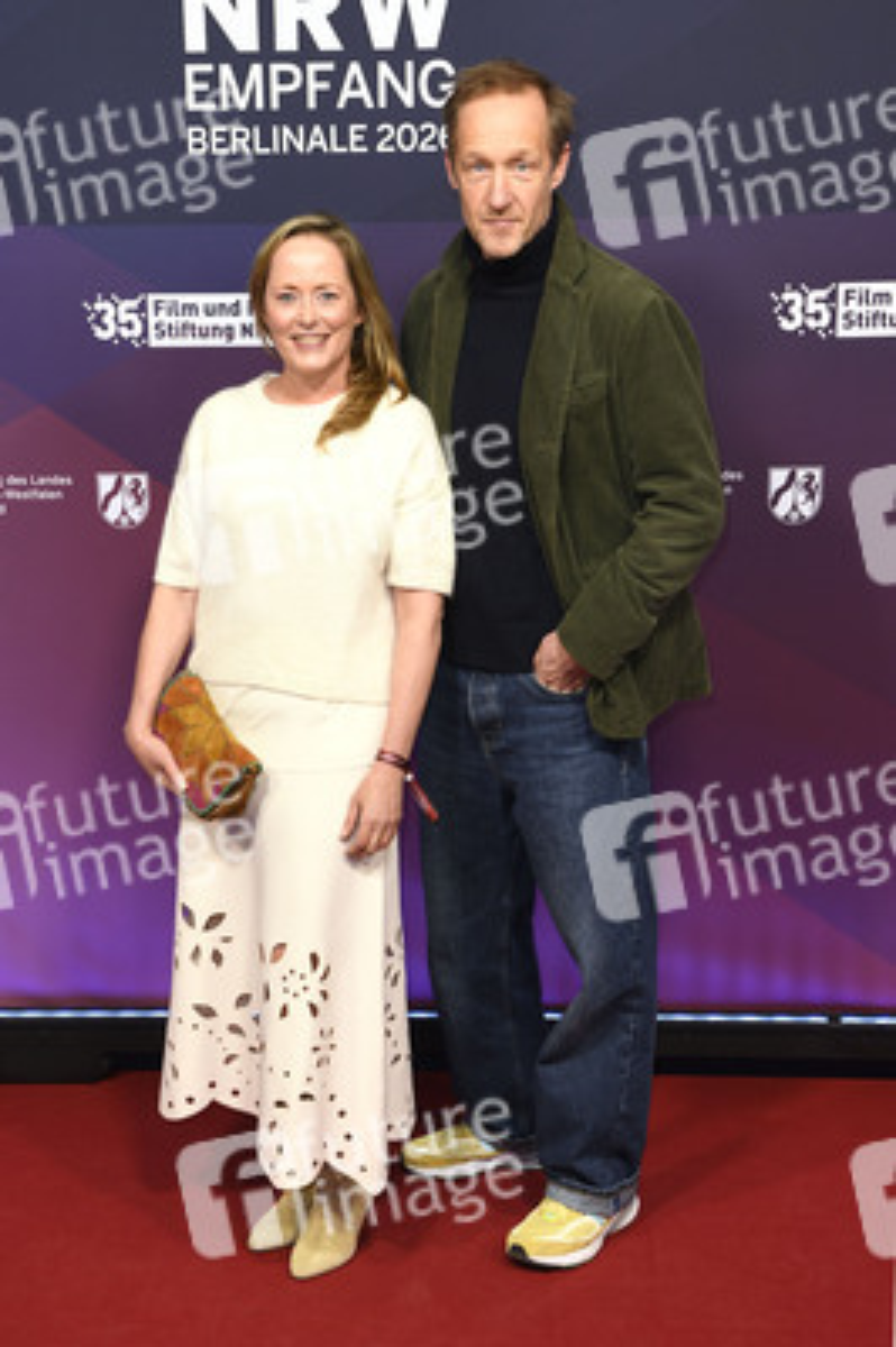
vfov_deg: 34.5
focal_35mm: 58
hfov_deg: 23.3
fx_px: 2169
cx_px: 448
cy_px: 674
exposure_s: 1/200
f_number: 5
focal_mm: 58
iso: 800
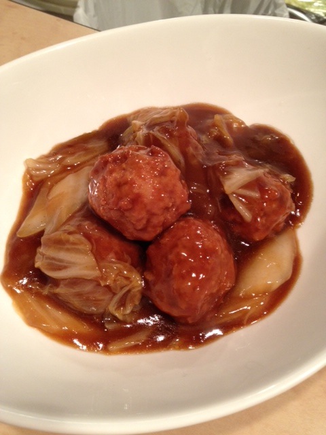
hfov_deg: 40.7
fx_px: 439
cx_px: 163
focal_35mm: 35
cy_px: 218
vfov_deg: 52.6
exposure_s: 1/20
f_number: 2.4
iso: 160
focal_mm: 4.28
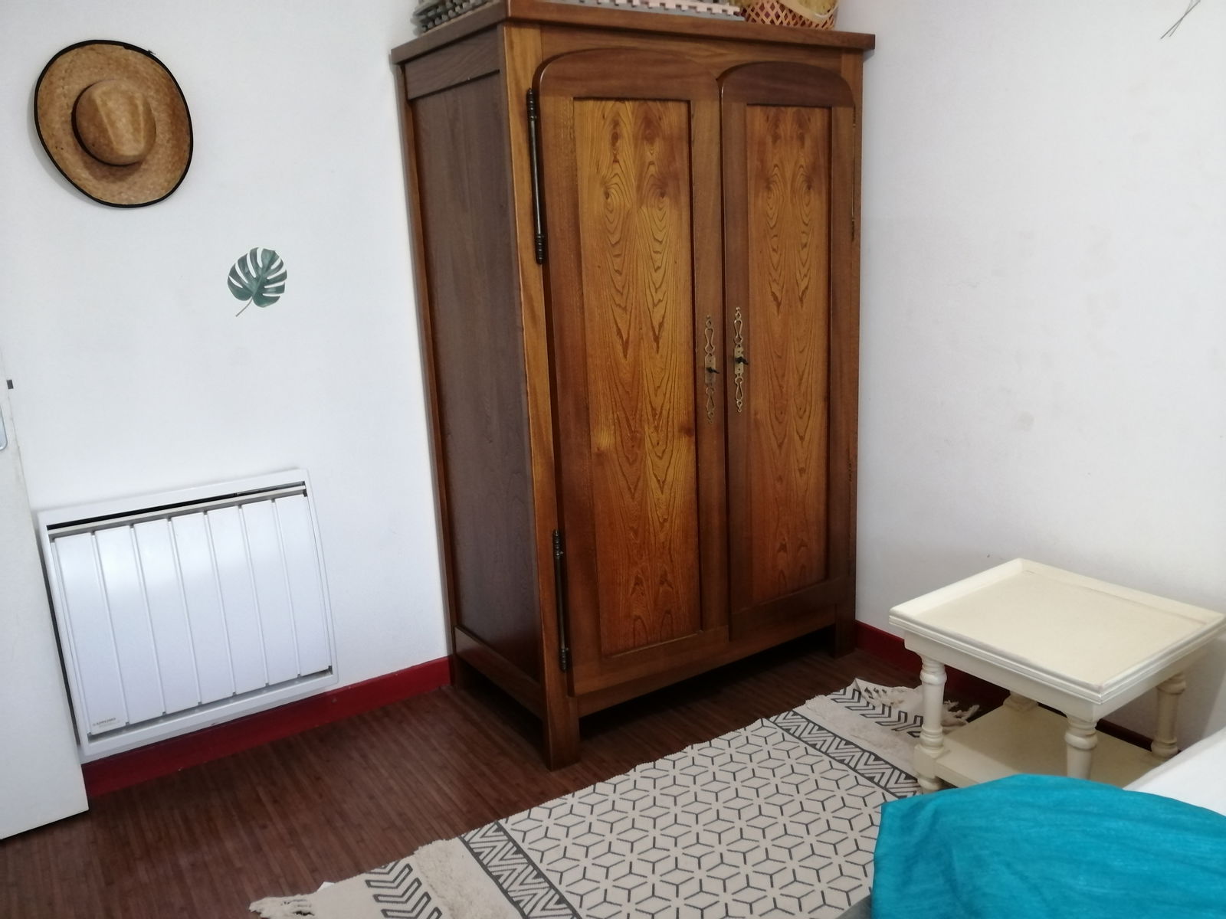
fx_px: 956
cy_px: 460
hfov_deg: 65.3
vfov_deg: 51.4
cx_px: 613
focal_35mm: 27
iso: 500
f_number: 1.8
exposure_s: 1/25
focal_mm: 3.95
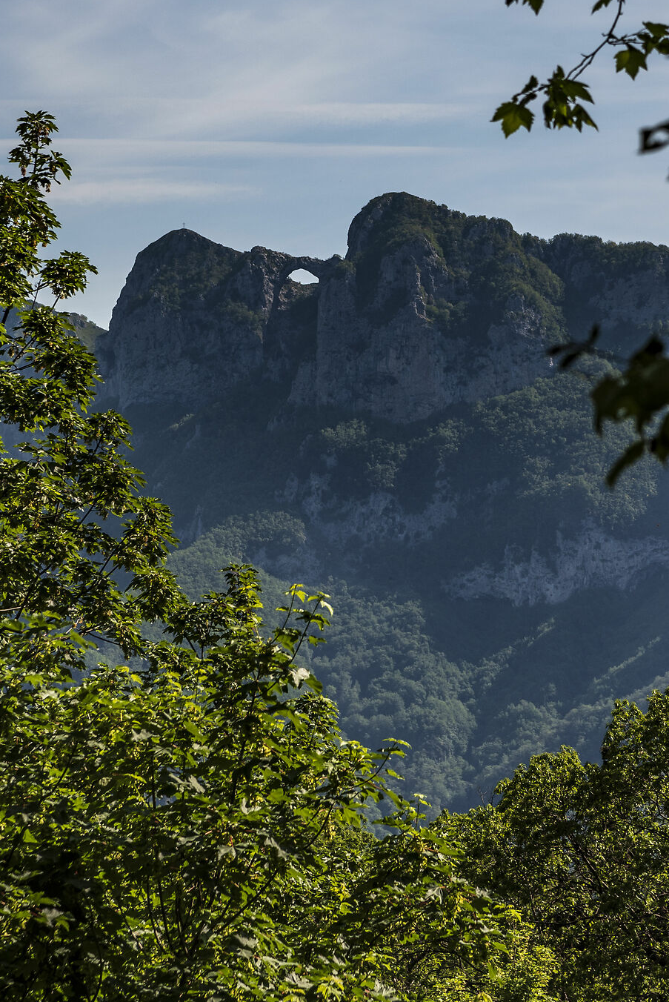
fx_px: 5929
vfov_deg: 9.6
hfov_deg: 6.5
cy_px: 318
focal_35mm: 213
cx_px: 357
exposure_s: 1/400
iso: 100
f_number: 8
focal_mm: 120
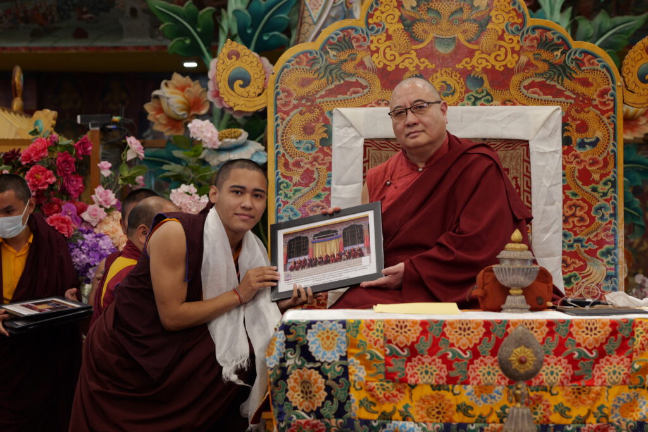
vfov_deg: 16.1
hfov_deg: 23.9
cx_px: 324
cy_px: 216
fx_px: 1530
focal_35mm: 85
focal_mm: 85
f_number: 4
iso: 3200
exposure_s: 1/125
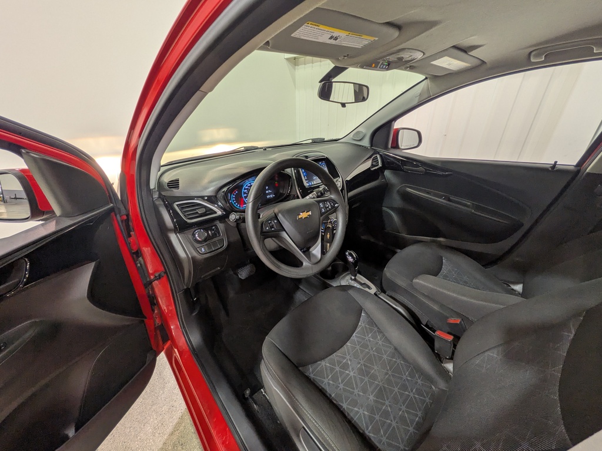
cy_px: 226
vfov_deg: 85.7
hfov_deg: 102.1
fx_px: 243
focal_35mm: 14
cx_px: 301
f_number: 2.2
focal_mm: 1.83
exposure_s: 1/24
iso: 59
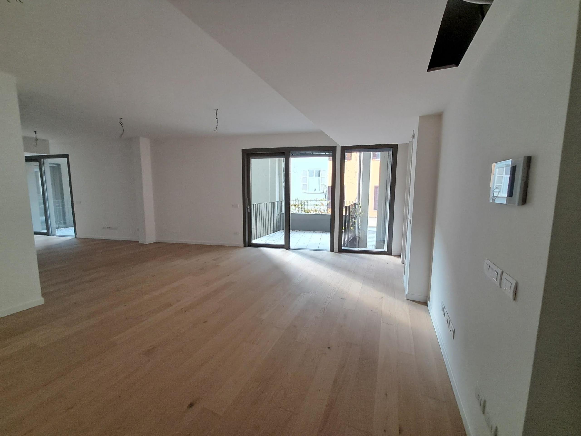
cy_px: 218
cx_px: 290
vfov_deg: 89.9
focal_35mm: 13
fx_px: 218
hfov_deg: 106.2
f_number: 2.2
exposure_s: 1/50
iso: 100
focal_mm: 1.13
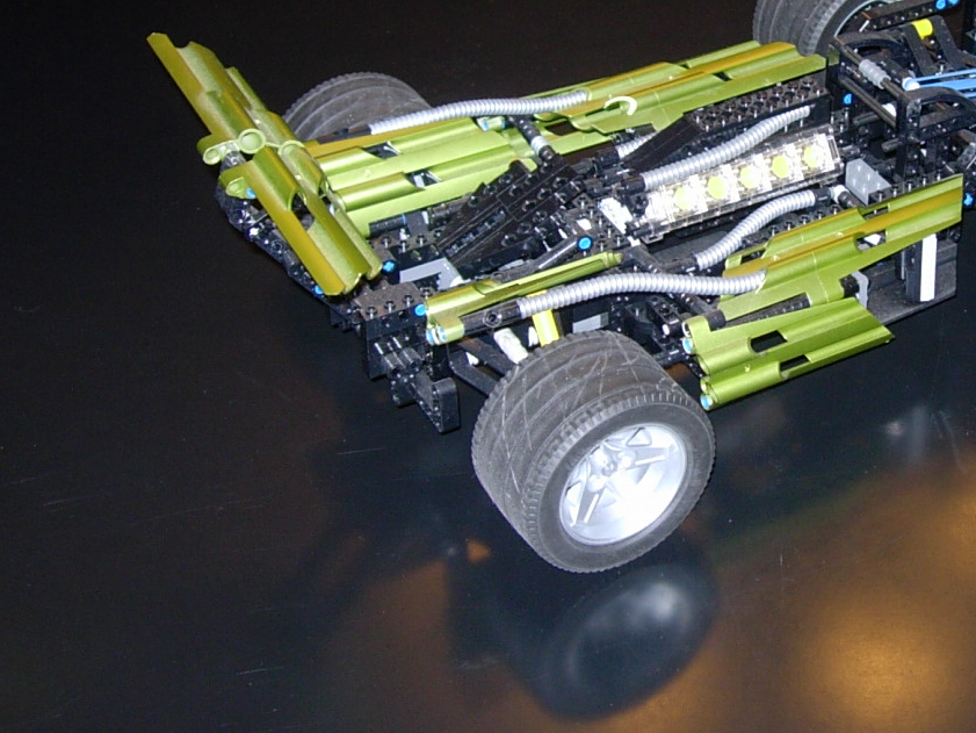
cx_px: 819
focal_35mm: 78
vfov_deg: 18.8
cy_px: 193
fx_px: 2200
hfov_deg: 24.5
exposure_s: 1/64
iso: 79
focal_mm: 8.5
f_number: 2.9
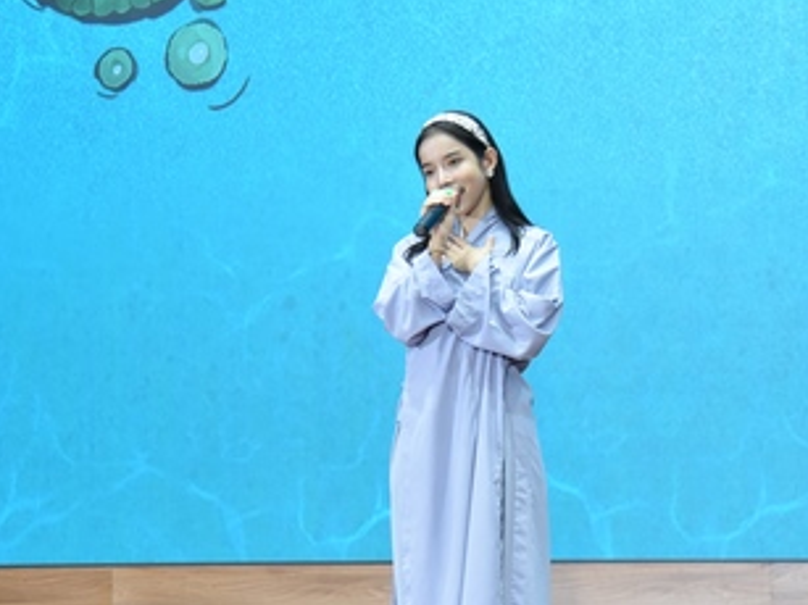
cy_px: 313
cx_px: 466
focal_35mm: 159
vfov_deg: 9.3
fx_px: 3710
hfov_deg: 12.4
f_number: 4
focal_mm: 78
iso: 1600
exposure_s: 1/80
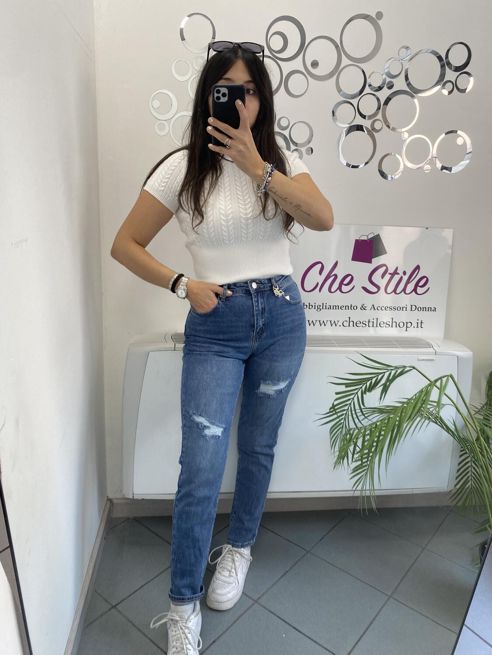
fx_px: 493
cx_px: 246
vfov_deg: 67.3
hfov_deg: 53.1
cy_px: 328
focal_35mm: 26
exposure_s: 1/121
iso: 100
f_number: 1.8
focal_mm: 4.25
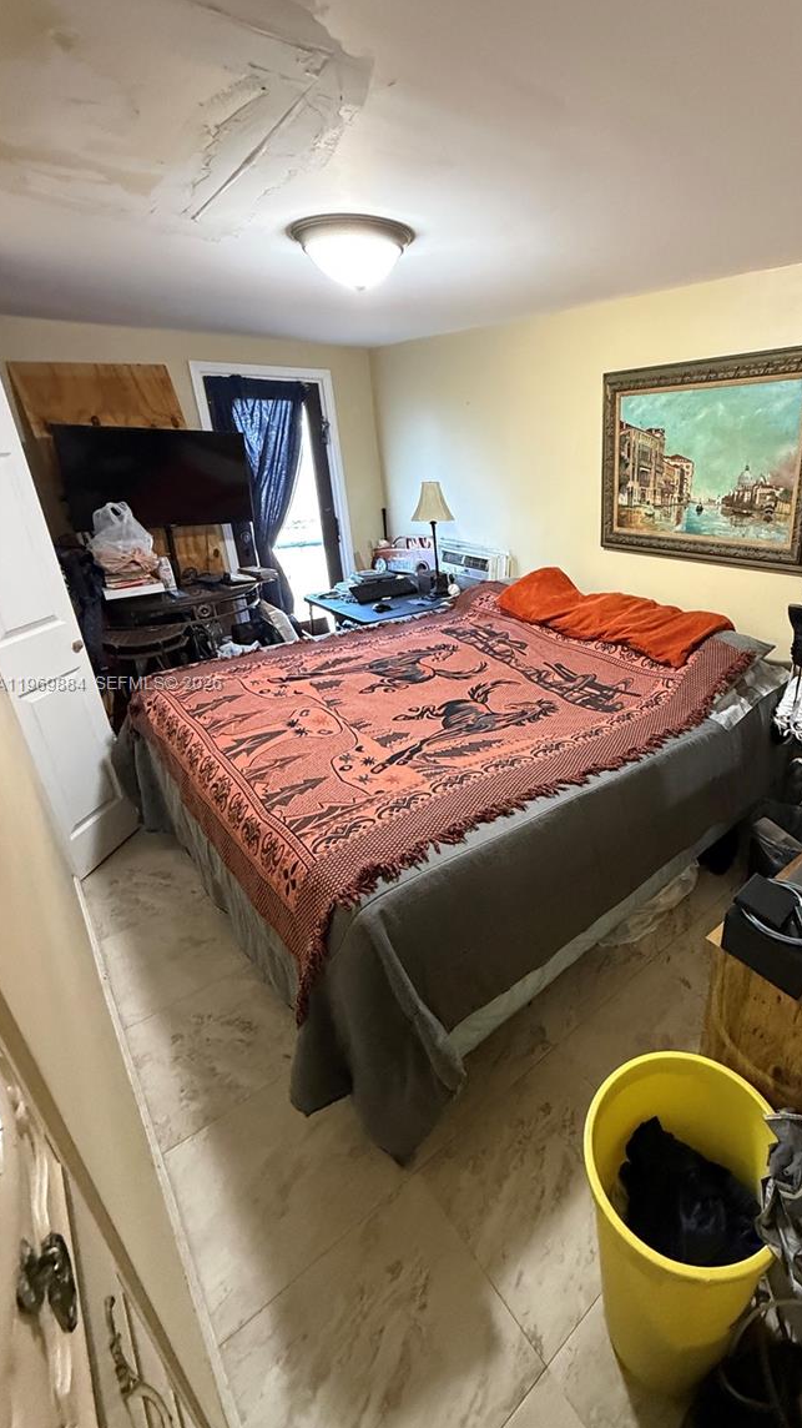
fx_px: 605
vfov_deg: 99.3
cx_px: 553
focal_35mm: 16
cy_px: 685
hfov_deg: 64.8
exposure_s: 1/60
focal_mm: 2.22
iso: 640
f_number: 2.2
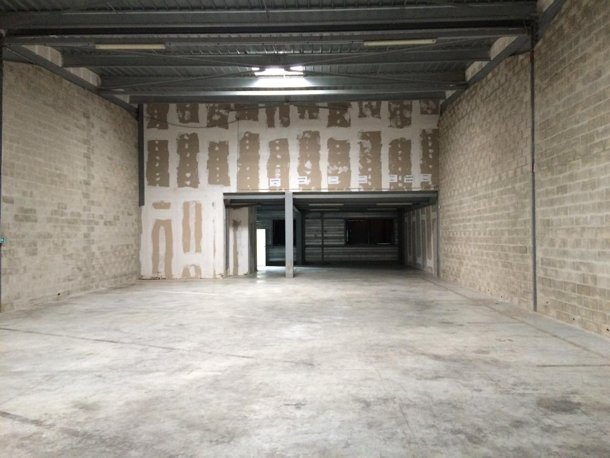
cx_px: 305
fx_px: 511
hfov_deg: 61.7
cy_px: 229
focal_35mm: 29
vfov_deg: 48.2
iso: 320
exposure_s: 1/33
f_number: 2.2
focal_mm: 4.15
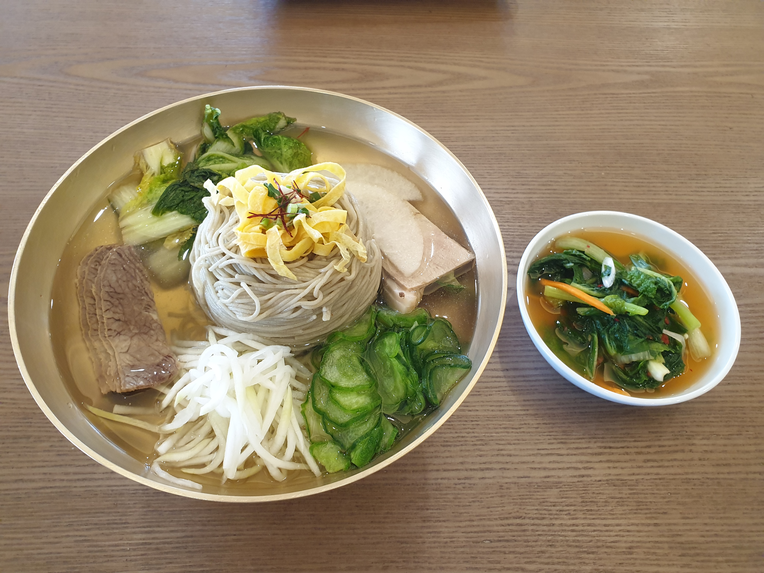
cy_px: 286
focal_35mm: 26
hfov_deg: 67.3
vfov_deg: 53.1
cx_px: 382
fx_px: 574
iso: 320
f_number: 2.4
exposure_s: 1/60
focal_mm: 4.3
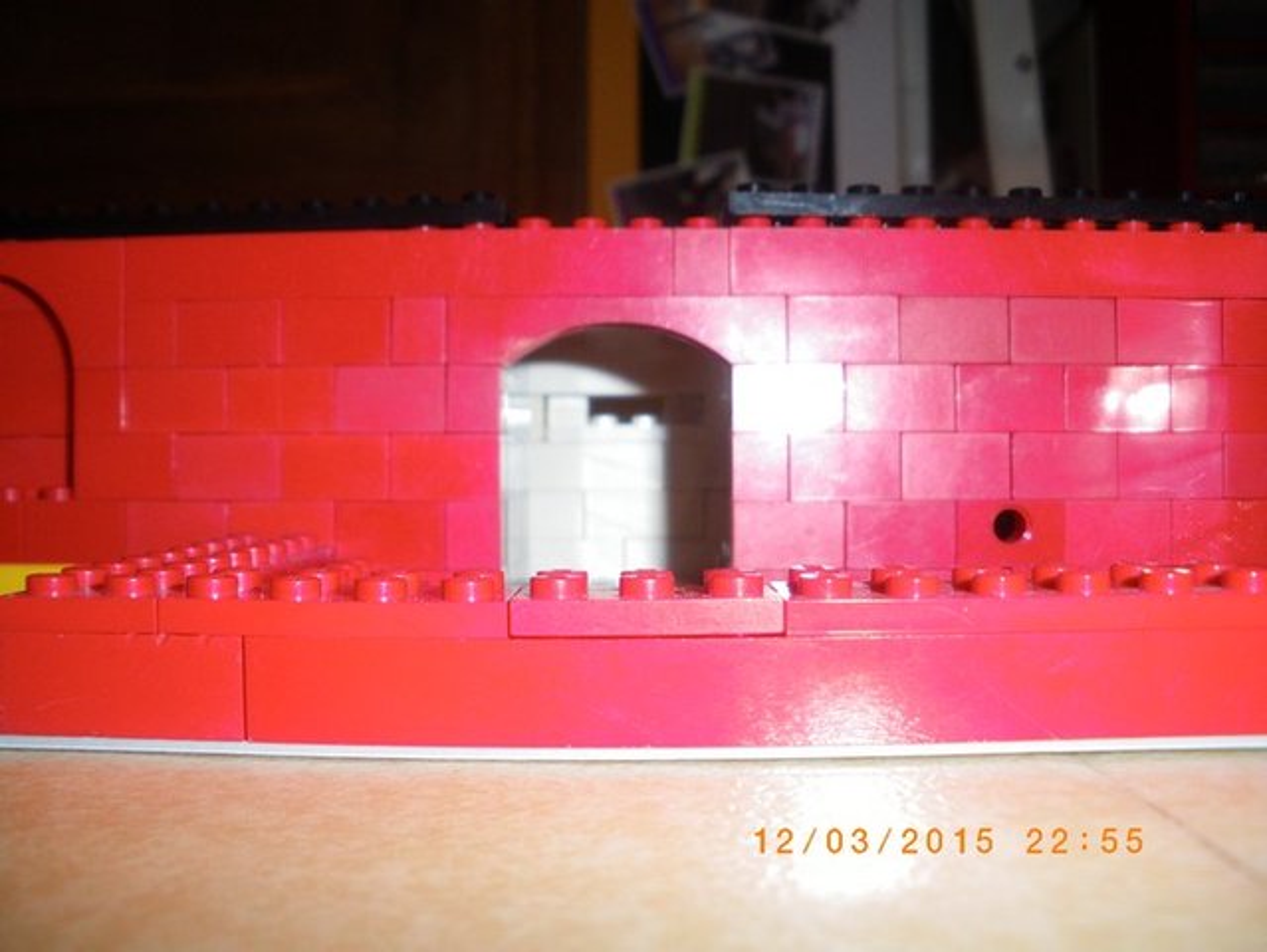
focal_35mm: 36
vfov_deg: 39.7
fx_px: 1318
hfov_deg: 51.3
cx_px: 634
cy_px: 476
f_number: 5.4
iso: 200
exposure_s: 1/50
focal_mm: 6.3
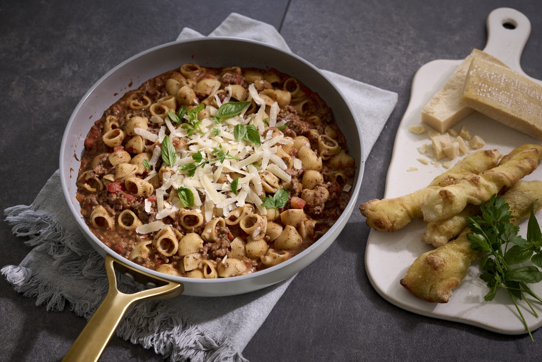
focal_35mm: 50
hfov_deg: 39.6
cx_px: 271
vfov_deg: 27.0
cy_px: 181
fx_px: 753
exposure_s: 1/10
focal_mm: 50
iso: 100
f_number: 5.6
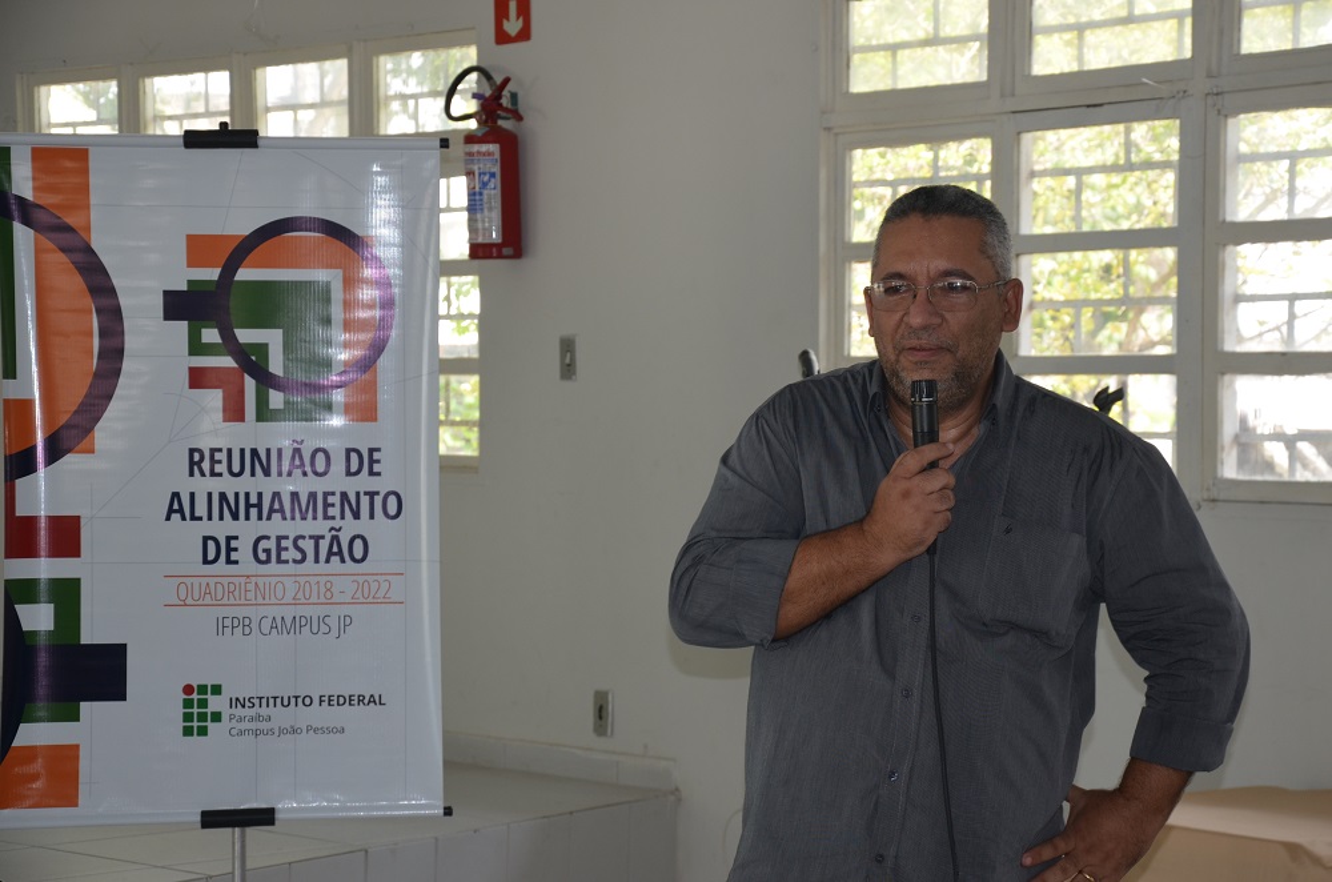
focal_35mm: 99
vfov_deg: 13.8
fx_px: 3655
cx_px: 666
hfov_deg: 20.7
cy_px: 441
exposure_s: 1/125
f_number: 5.3
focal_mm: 66
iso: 360
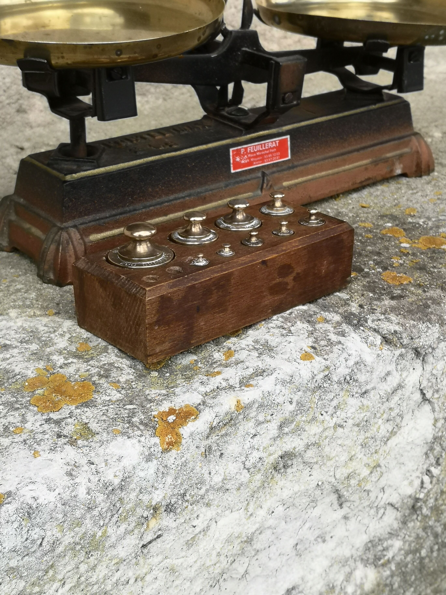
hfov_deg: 28.0
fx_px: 893
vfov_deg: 36.8
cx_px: 223
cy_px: 298
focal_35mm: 52
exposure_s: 1/606
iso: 50
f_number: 1.8
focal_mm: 5.58
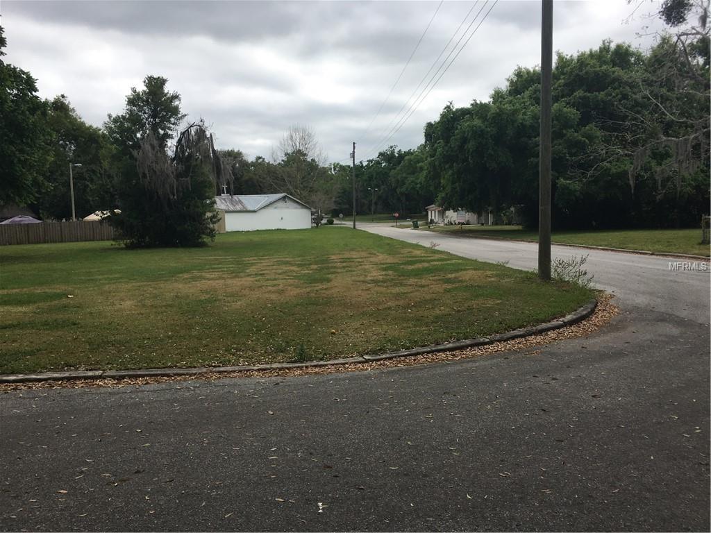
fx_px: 596
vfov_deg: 48.2
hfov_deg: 61.7
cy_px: 266
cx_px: 356
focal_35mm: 29
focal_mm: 4.15
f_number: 2.2
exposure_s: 1/1241
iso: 25
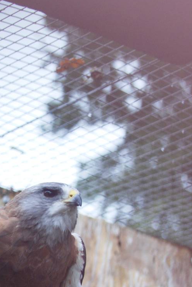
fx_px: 2227
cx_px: 18
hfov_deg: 4.9
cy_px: 268
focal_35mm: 279
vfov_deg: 7.4
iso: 400
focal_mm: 86
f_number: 4.5
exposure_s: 1/320
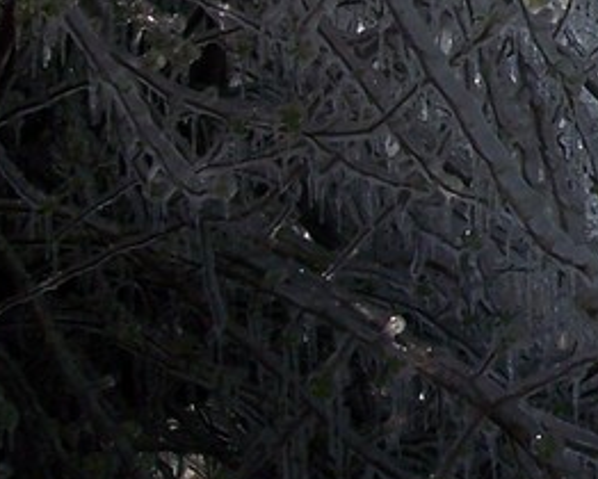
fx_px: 2940
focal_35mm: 166
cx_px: 1128
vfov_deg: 9.0
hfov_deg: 10.8
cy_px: -305
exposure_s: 1/750
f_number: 5.6
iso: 100
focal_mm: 8
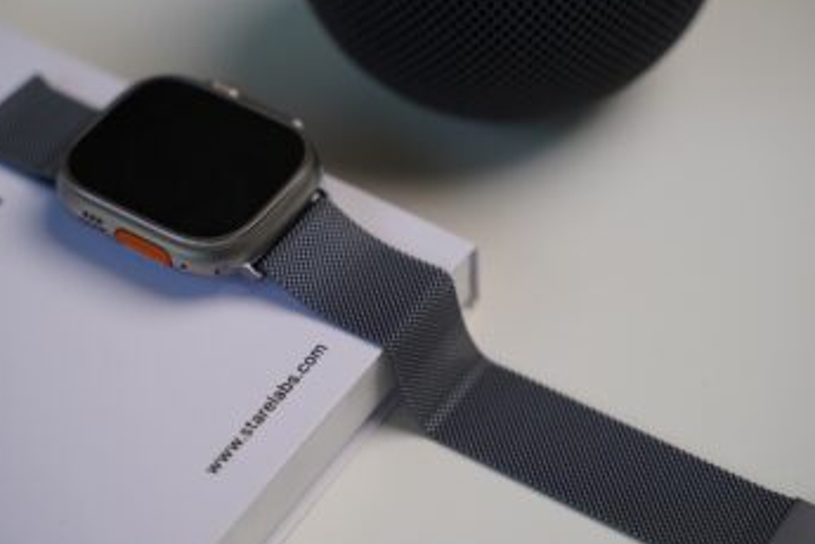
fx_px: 1969
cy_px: 287
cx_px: 399
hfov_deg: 23.4
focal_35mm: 87
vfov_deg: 15.7
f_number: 4
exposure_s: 1/160
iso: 400
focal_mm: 75
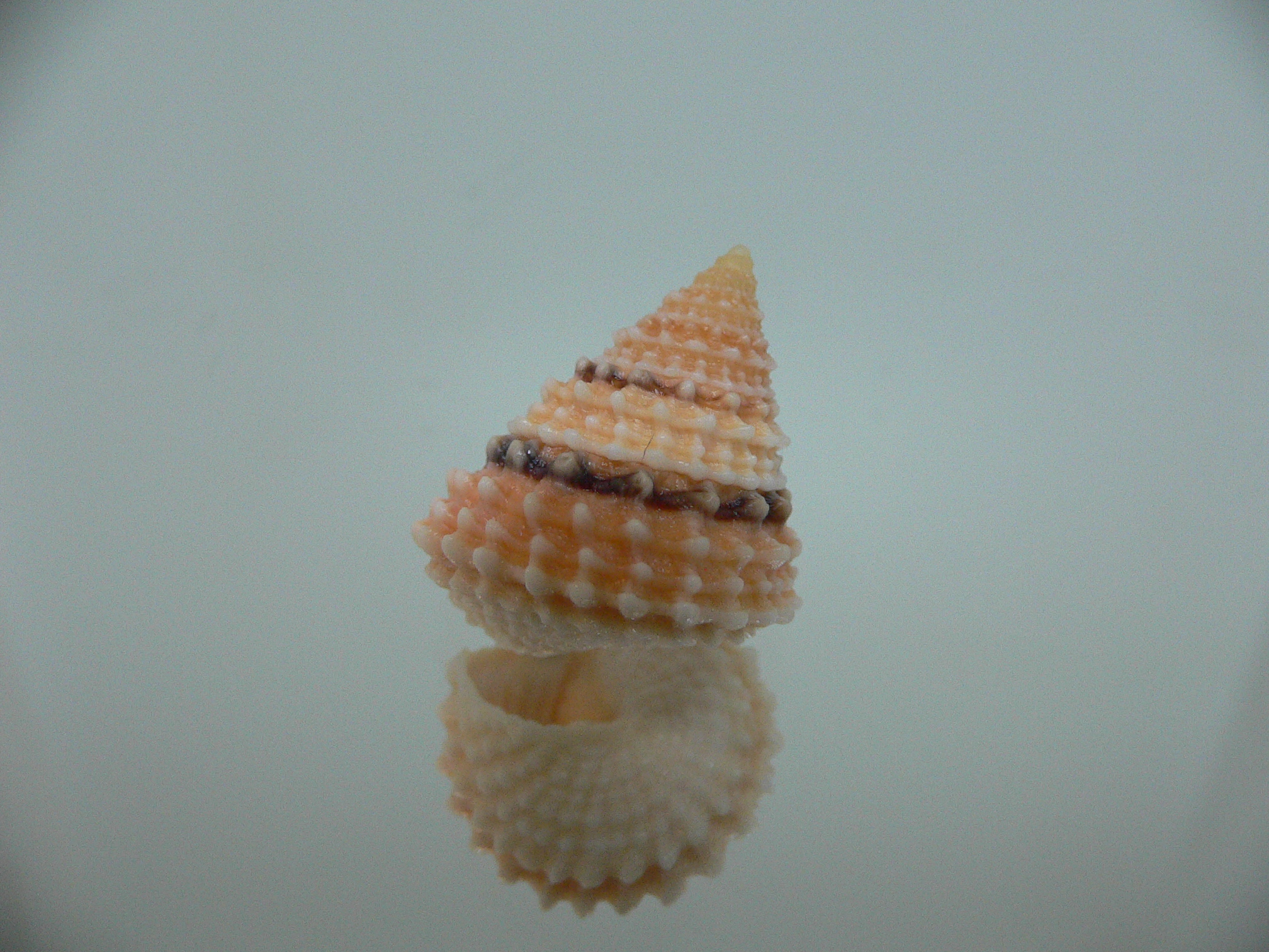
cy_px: 476
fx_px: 1283
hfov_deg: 52.6
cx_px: 634
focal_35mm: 35
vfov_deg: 40.7
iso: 200
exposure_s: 1/60
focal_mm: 4.6
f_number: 2.8
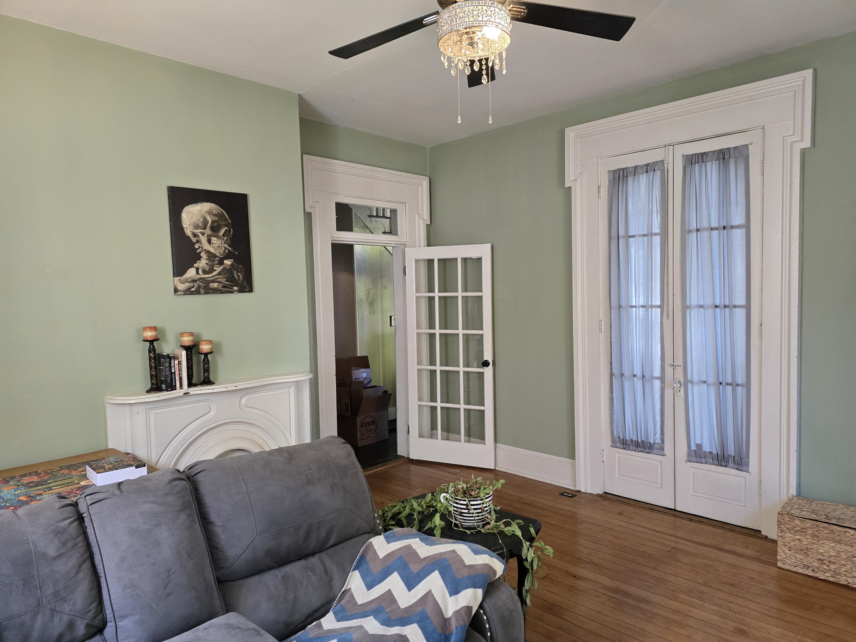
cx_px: 428
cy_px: 321
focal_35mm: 23
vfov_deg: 58.9
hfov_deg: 73.9
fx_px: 569
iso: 640
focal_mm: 6.3
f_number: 1.7
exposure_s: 1/120
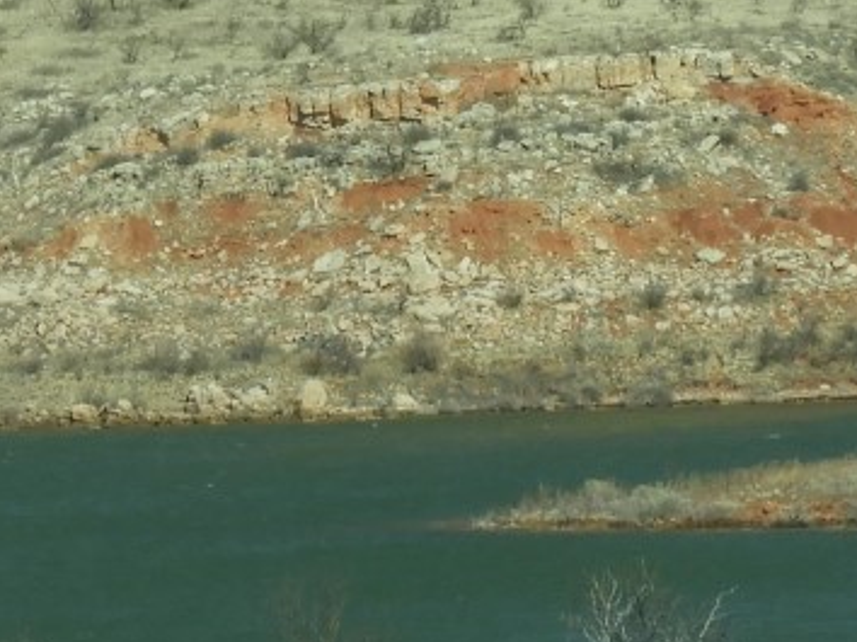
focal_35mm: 814
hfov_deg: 2.4
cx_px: -160
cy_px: -361
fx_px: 20139
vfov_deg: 1.8
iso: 100
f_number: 5.3
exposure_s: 1/640
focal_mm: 35.8
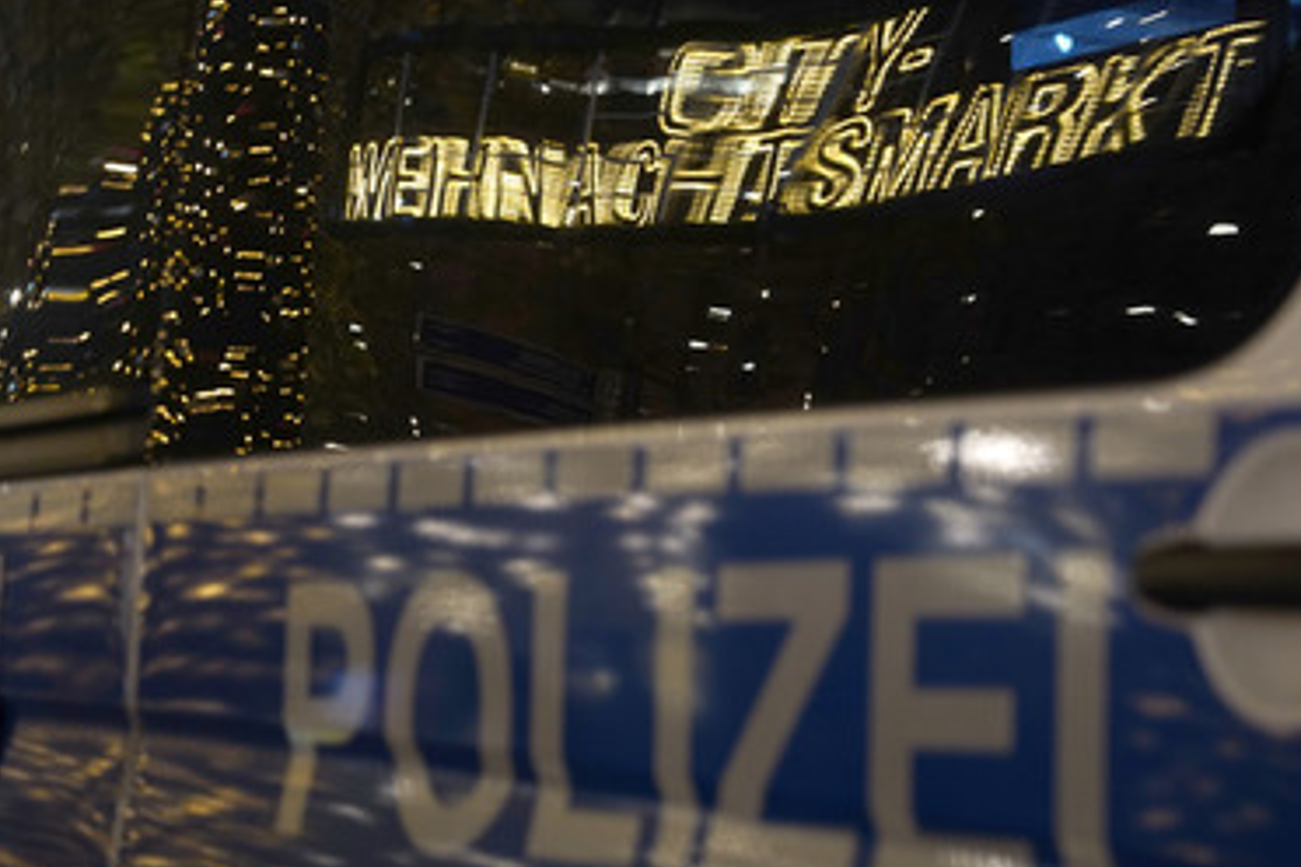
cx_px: 593
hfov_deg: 19.8
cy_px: 381
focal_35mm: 103
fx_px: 3722
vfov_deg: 13.3
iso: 1600
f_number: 5
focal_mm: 85
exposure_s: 1/20
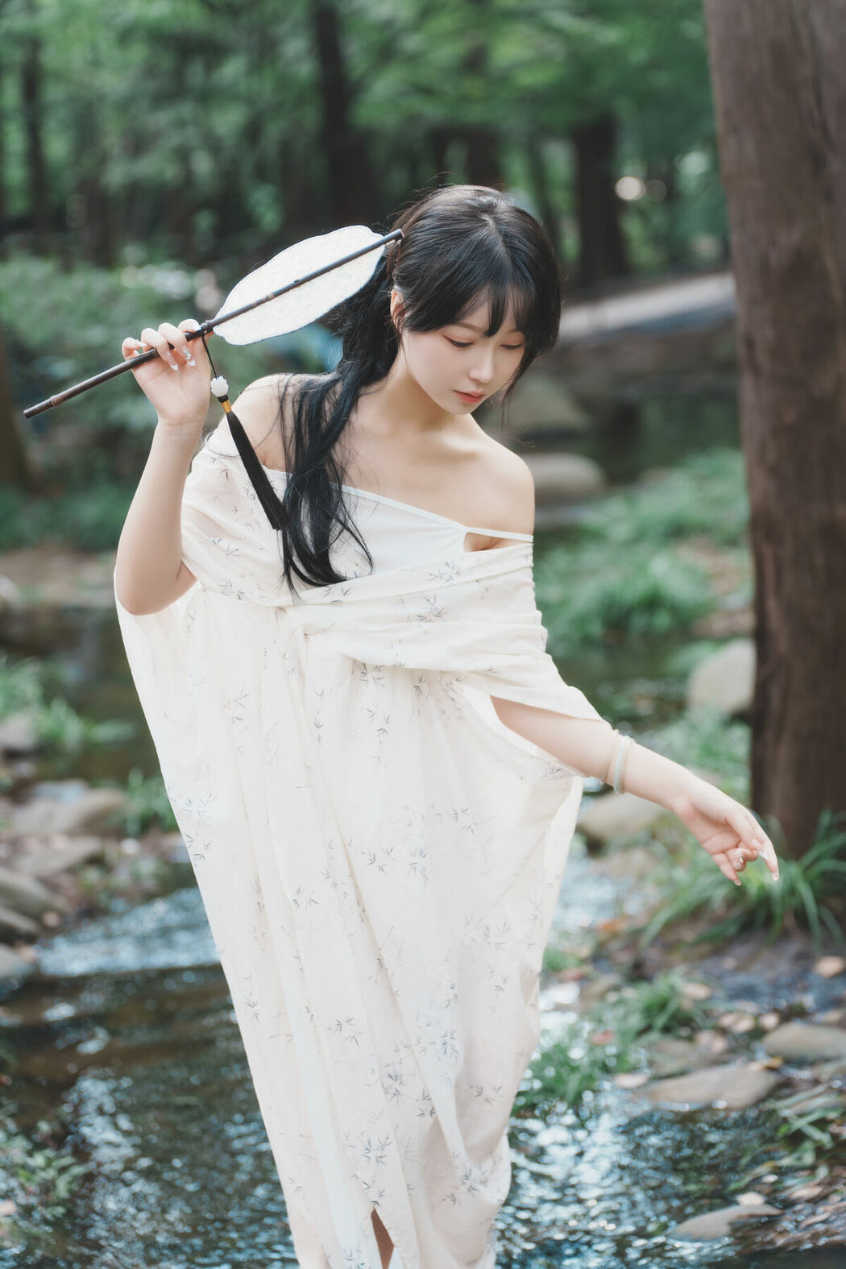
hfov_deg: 17.1
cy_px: 634
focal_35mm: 80
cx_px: 423
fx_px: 2820
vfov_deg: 25.4
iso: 125
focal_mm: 80
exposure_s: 1/200
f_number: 2.8
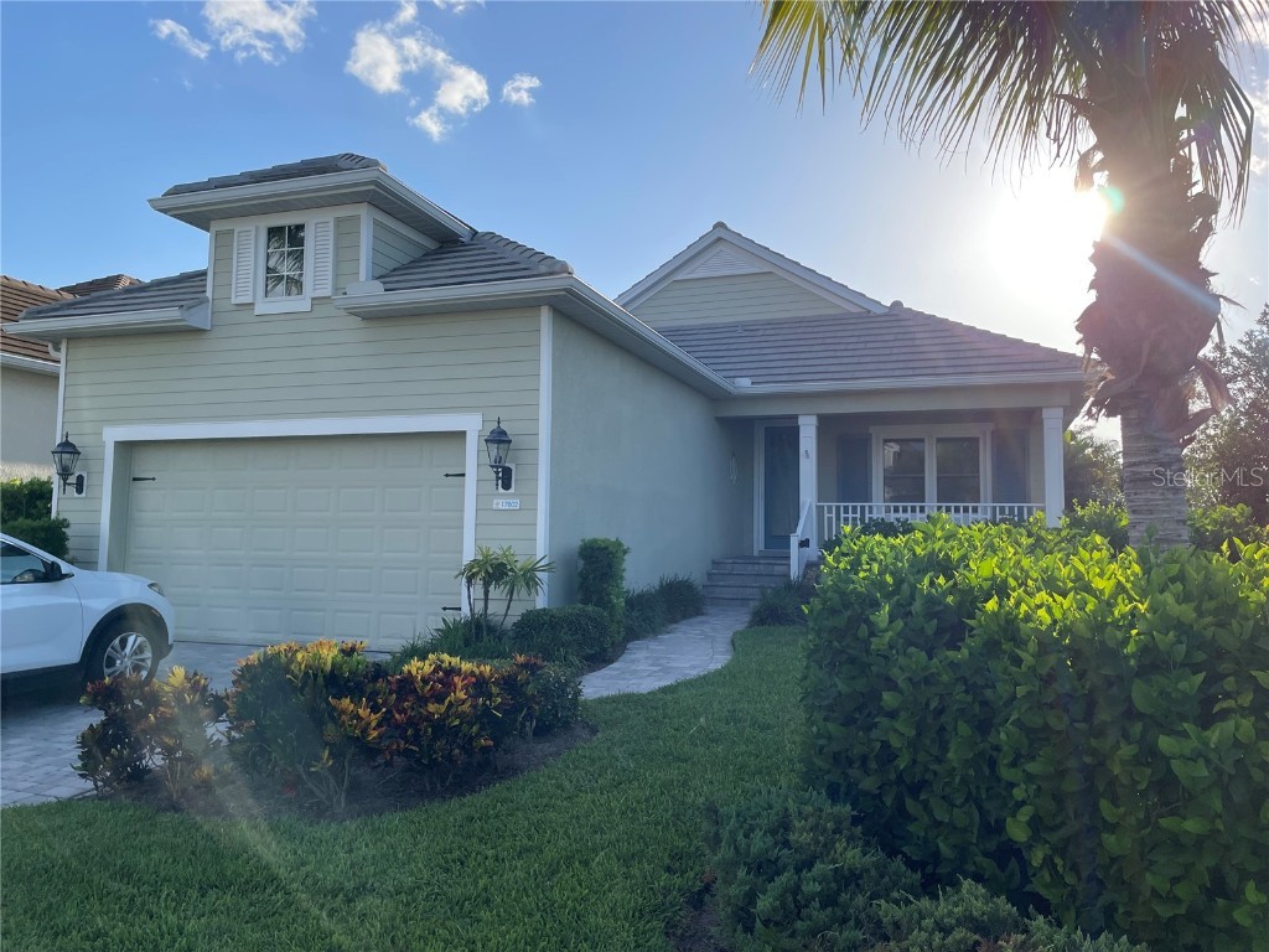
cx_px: 634
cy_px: 476
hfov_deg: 67.3
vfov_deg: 53.1
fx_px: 953
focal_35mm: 26
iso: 32
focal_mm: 4.2
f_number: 1.6
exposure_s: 1/3401
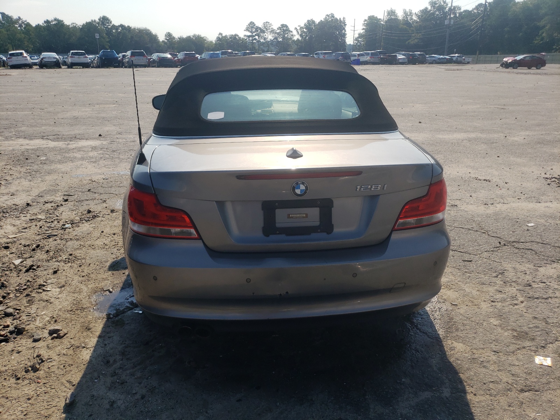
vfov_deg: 53.1
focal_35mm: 26
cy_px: 210
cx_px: 280
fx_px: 421
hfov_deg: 67.3
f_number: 1.5
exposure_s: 1/5000
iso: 50
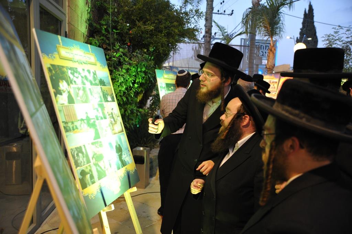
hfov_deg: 58.8
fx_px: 313
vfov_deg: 41.1
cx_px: 176
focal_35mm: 32
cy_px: 117
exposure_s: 1/200
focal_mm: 32
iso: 1600
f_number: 3.2
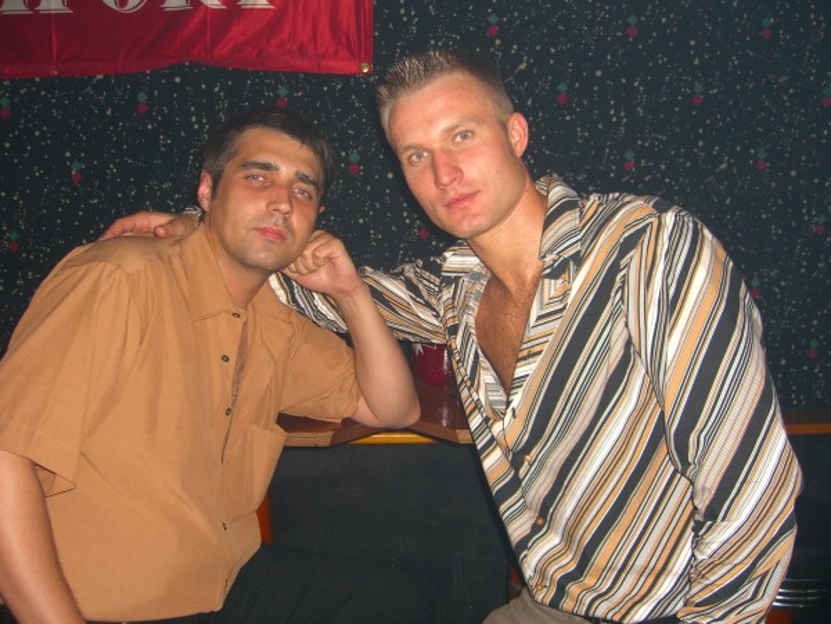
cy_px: 312
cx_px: 416
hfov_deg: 49.0
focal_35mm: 38
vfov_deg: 37.7
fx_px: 912
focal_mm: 7.9
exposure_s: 1/60
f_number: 2.8
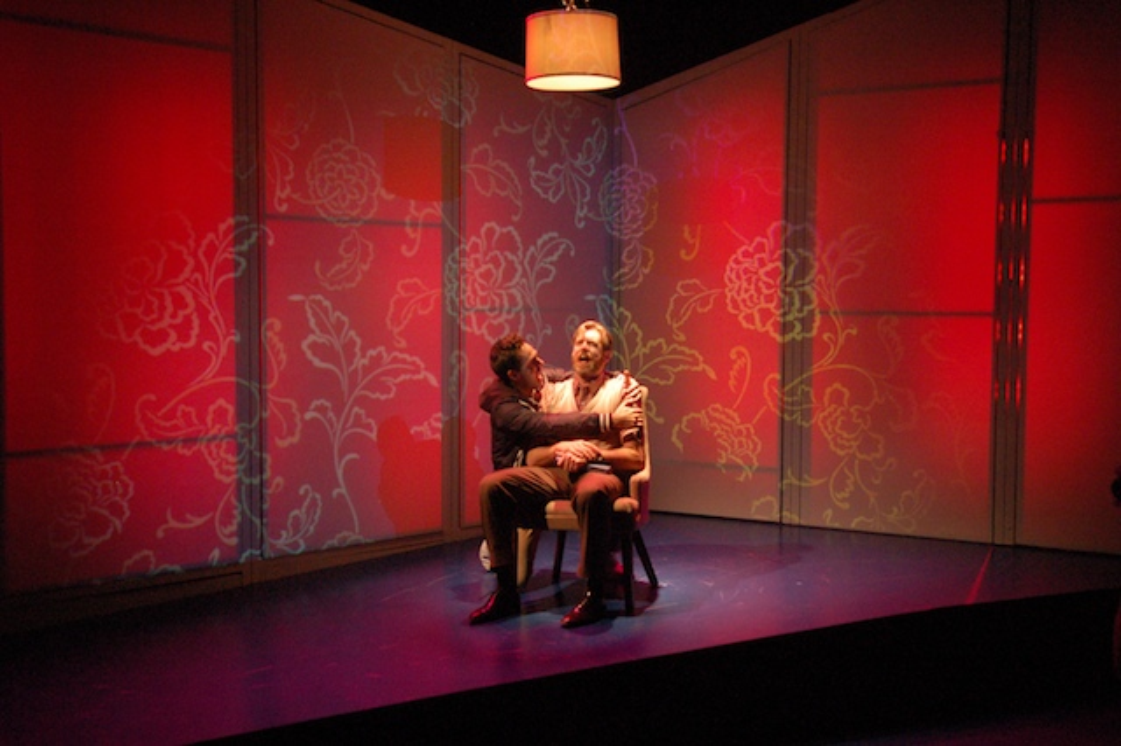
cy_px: 373
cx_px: 560
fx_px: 1214
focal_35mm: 39
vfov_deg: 34.2
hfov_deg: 49.6
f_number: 2.8
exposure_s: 1/320
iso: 1600
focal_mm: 26
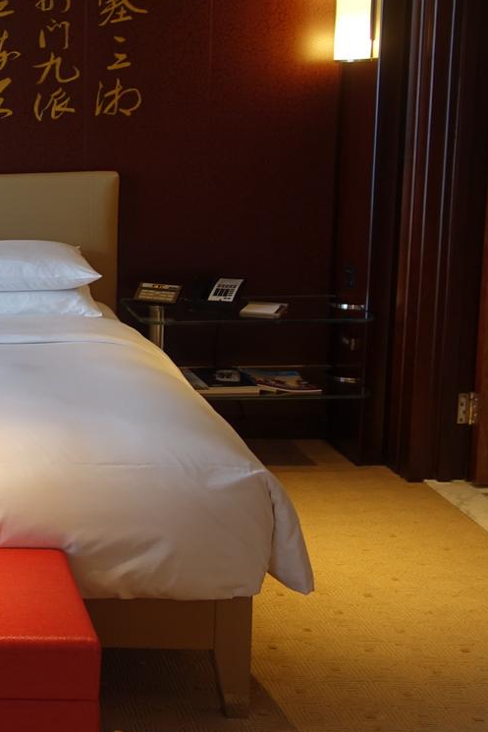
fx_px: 1179
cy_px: 297
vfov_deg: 34.4
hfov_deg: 19.8
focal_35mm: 58
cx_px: -275
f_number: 2
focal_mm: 8.8
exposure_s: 1/30
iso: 125
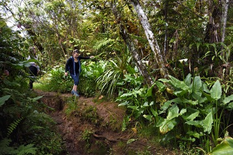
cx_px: 116
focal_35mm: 29
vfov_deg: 45.0
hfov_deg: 63.7
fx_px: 188
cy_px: 78
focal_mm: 29
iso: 800
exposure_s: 1/250
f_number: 6.3
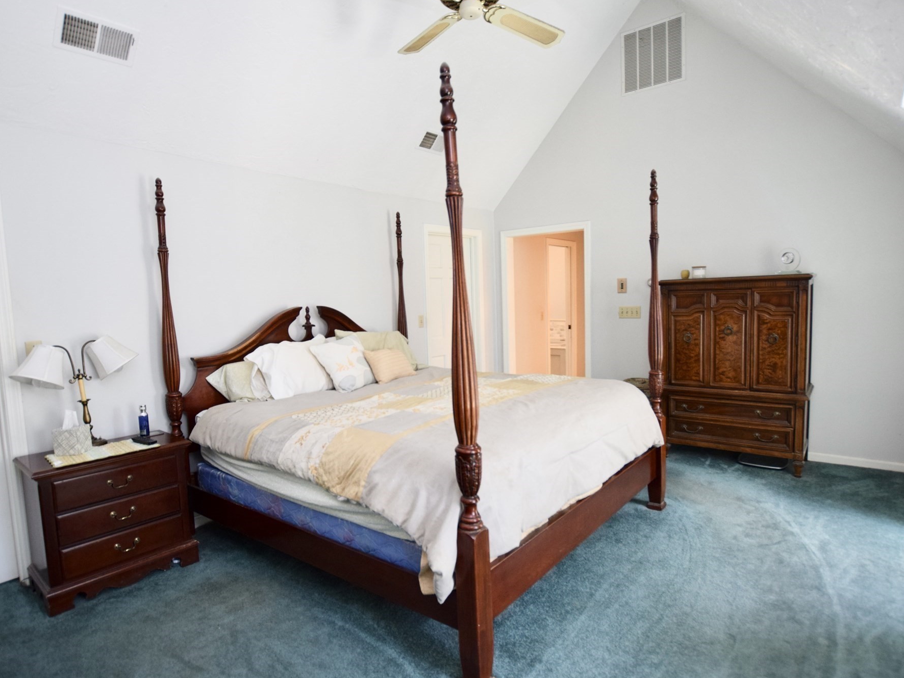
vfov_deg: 66.0
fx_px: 522
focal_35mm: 20
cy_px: 342
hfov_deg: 81.7
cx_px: 456
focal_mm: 12
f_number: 3.5
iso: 800
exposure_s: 1/60
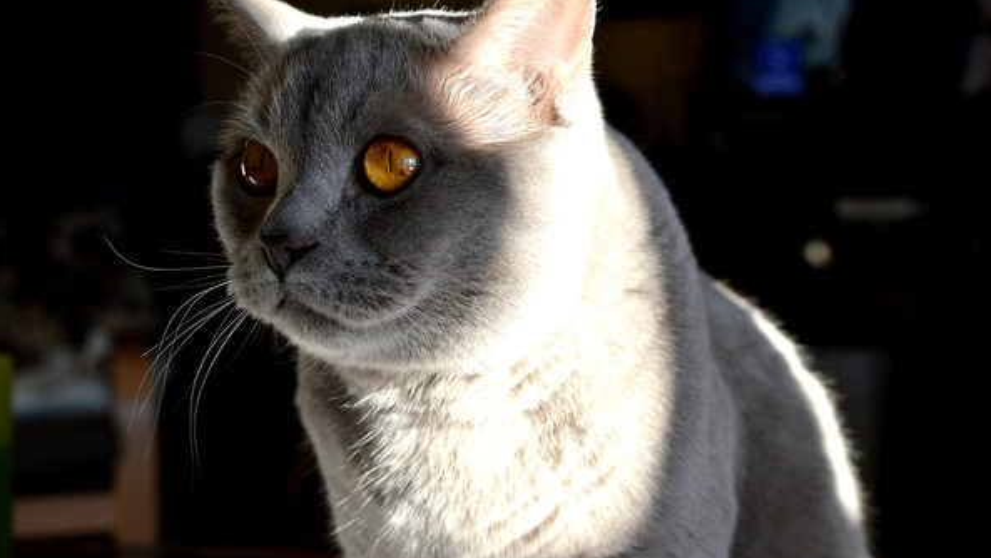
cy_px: 237
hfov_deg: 37.5
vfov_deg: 21.6
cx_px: 495
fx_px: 1460
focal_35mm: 56
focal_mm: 35
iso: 140
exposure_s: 1/125
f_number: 5.6
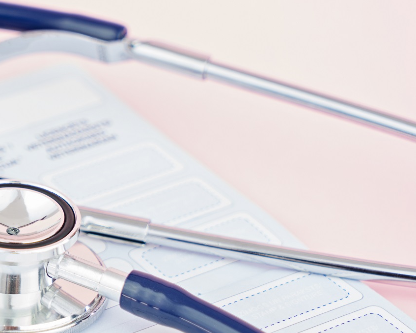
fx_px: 1834
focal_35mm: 149
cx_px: -10
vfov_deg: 10.4
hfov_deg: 12.8
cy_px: 200
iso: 50
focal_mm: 70
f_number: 5.6
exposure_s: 1/20
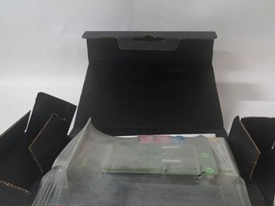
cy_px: 123
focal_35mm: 40
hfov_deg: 46.8
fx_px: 318
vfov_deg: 35.8
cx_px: 151
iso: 160
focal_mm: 3.95
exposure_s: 1/33.3
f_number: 1.8
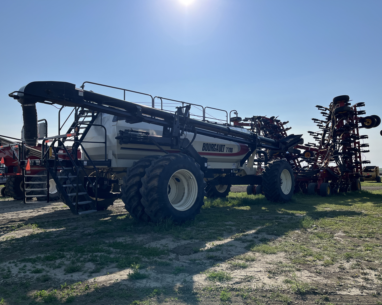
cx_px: 190
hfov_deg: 62.2
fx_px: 317
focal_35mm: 28
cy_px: 157
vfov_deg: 51.5
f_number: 1.6
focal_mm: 5.1
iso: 50
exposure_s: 1/8403
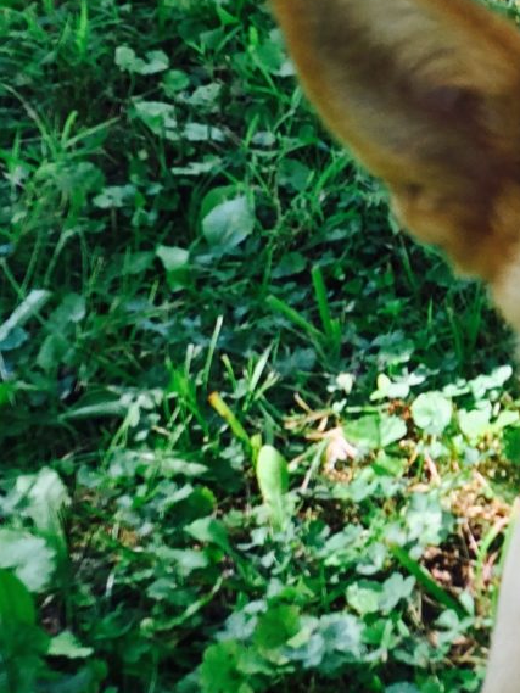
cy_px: 430
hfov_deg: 13.0
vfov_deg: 18.2
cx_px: 778
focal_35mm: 108
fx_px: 2162
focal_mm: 4.12
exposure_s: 1/60
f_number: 2.2
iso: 40
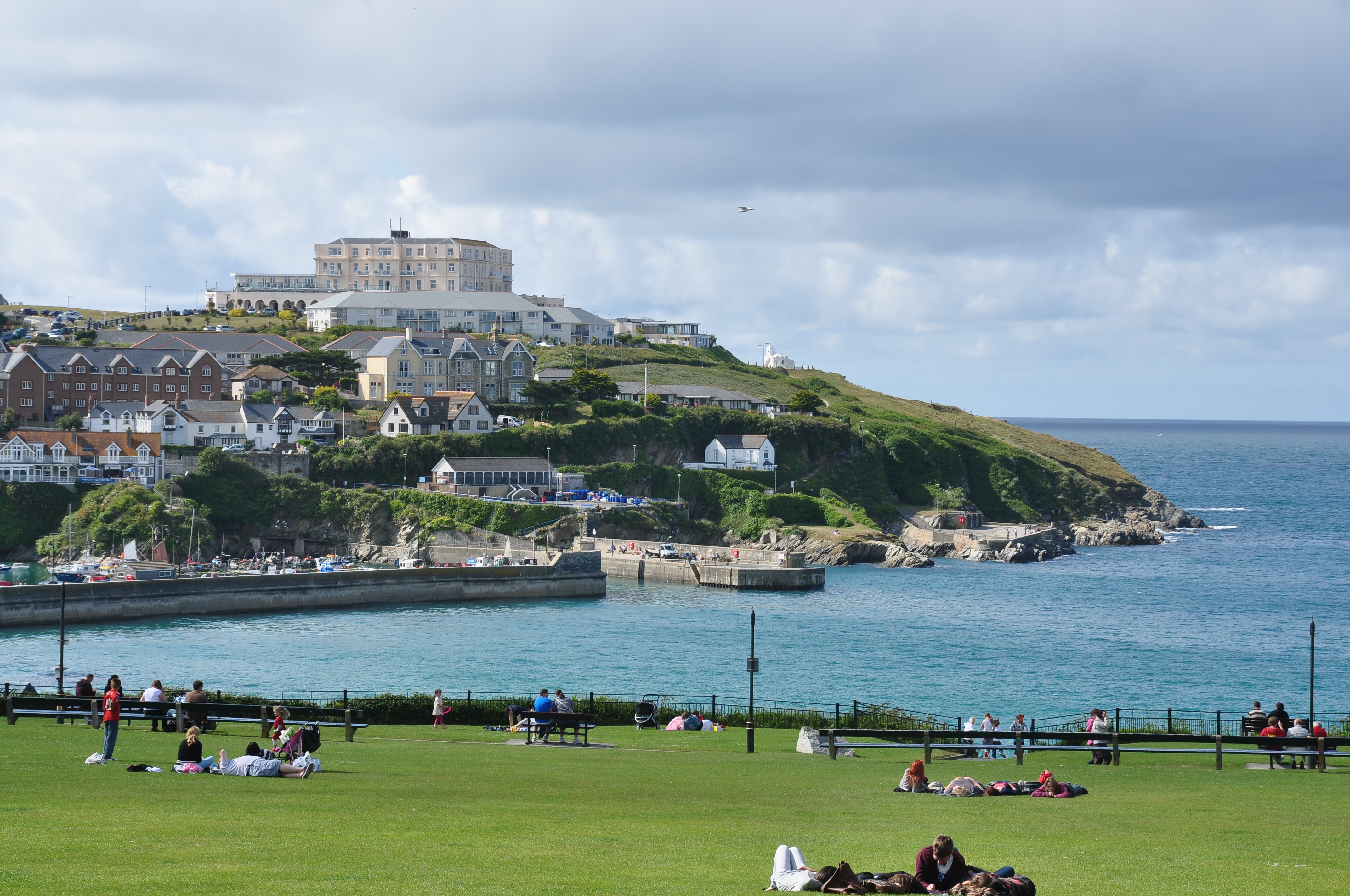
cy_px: 448
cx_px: 675
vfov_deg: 14.0
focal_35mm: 98
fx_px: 3652
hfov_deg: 20.9
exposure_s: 1/250
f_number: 11
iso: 200
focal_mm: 65
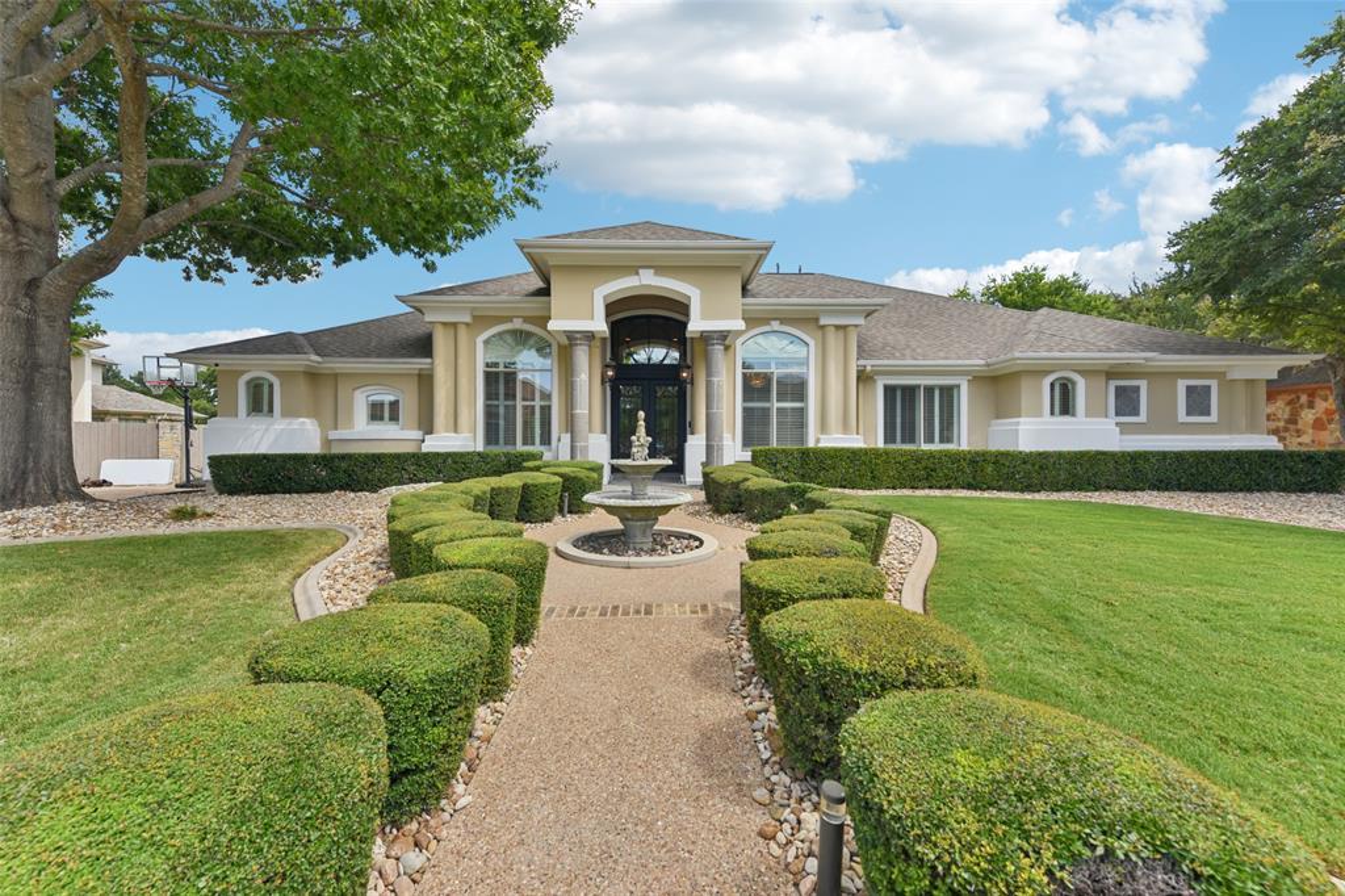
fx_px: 523
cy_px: 448
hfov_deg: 104.3
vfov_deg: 81.2
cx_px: 672
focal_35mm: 14
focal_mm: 14
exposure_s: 1/200
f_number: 8
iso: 100
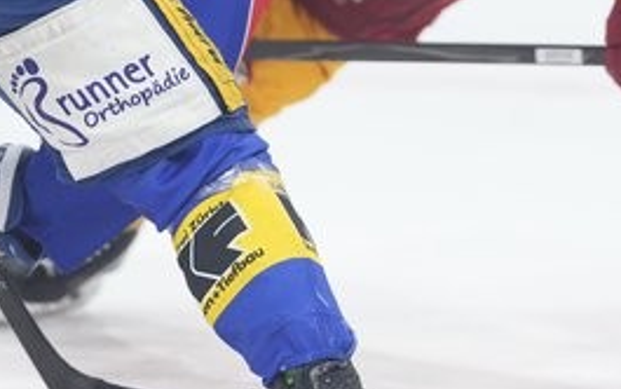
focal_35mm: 415
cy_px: -205
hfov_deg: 5.1
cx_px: 403
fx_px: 7028
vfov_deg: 3.2
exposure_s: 1/2000
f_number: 1.8
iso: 1600
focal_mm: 135
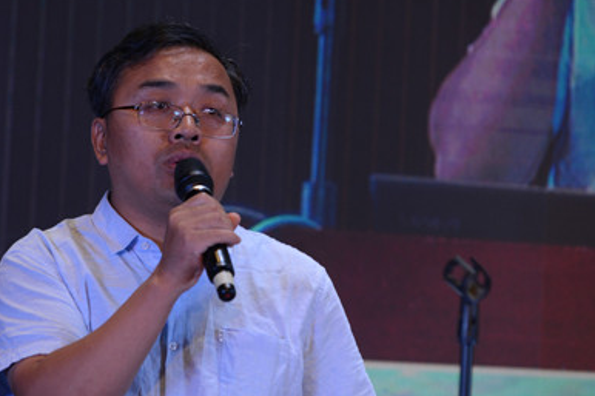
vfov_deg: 5.3
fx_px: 4279
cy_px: 198
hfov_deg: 8.0
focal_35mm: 259
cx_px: 245
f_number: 4.5
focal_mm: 200
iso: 500
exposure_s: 1/160
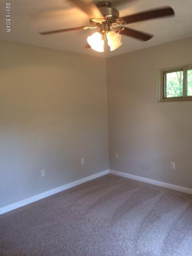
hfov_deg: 48.2
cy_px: 128
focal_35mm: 29
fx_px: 214
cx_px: 96
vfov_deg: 61.7
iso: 80
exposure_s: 1/30
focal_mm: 4.15
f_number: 2.2
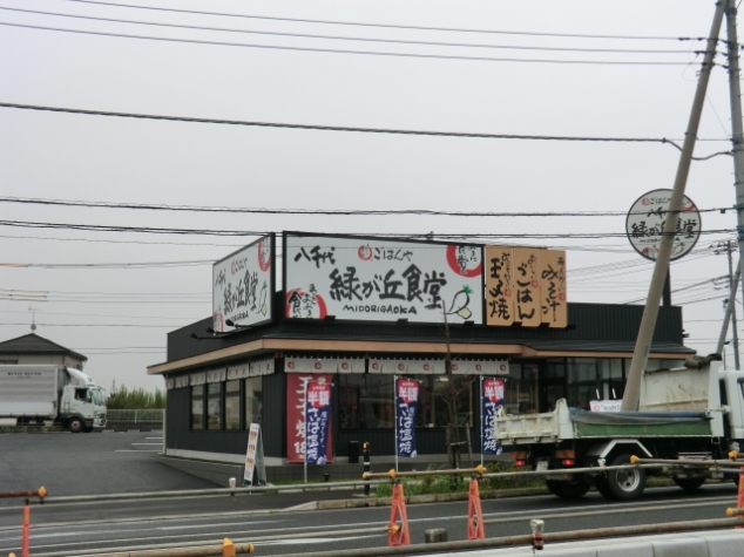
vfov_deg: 30.9
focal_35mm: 47
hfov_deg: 40.4
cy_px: 278
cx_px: 372
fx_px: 1010
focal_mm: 8.4
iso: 80
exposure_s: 1/400
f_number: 4
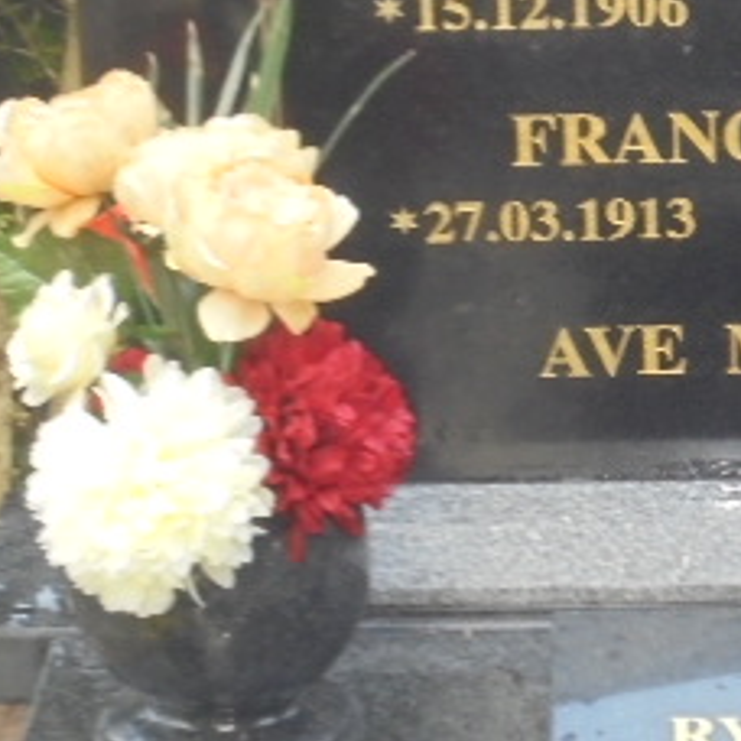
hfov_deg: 10.9
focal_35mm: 159
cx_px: 624
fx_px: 3851
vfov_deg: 11.0
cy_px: 250
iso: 320
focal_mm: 11.5
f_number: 5.6
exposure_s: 1/30
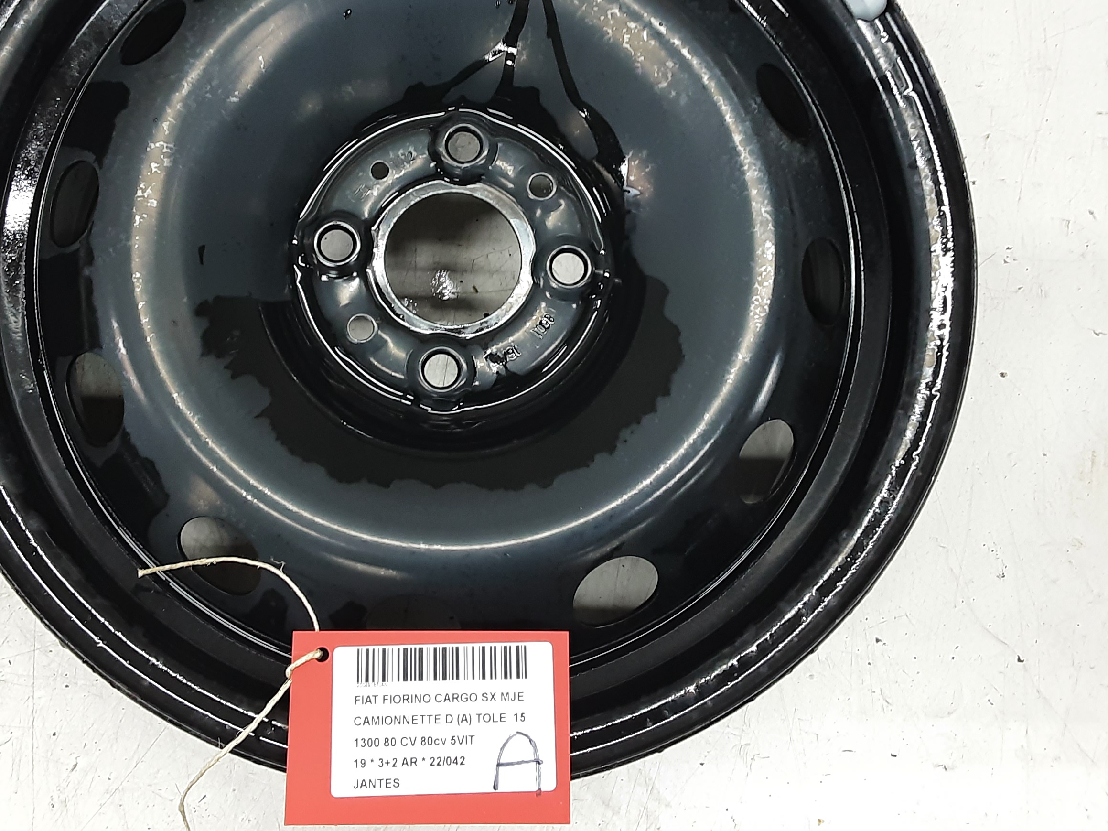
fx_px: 1216
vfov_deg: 37.5
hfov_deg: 48.8
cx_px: 474
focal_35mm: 38
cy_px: 309
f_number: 1.9
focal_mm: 2.91
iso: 160
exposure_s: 1/25
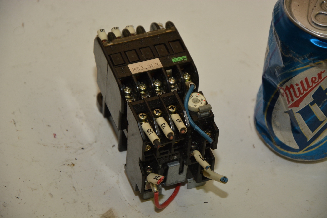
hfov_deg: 13.0
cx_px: 164
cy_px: 109
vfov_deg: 8.7
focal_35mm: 158
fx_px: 1431
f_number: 5.6
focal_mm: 105
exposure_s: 1/200
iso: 800
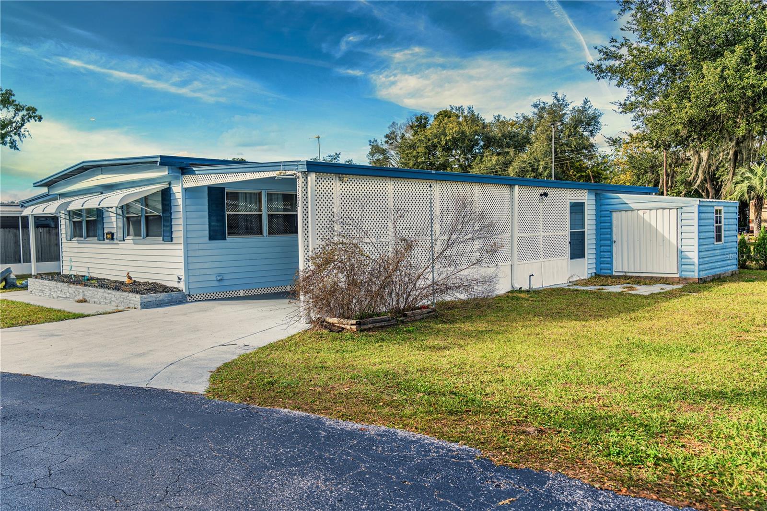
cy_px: 256
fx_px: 596
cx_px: 384
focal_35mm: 28
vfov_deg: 46.4
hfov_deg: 65.5
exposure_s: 1/400
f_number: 4
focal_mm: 28
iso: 80
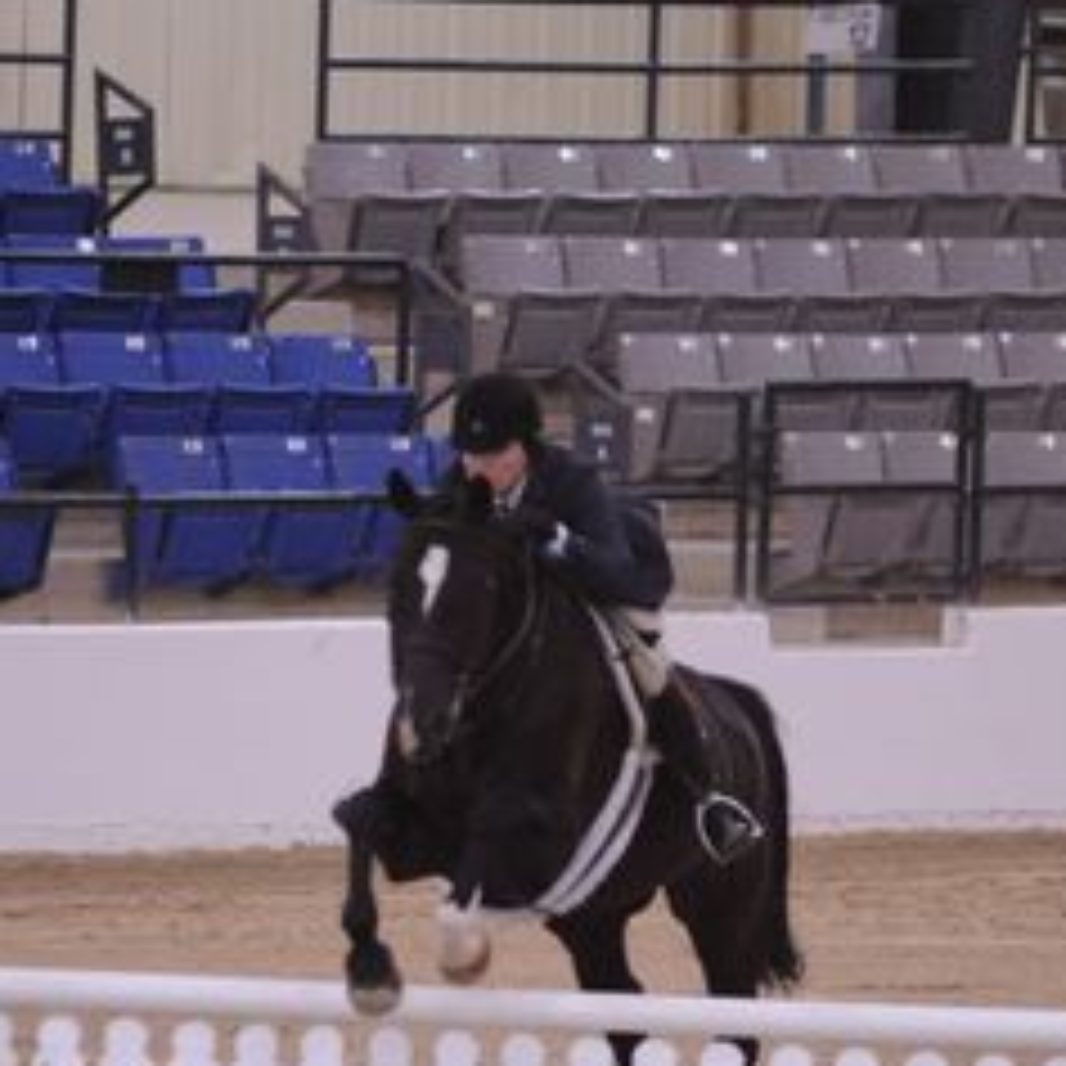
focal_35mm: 458
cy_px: 868
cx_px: 558
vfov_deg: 3.8
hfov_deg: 3.8
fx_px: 15957
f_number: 2.8
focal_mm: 200
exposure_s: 1/400
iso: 5000
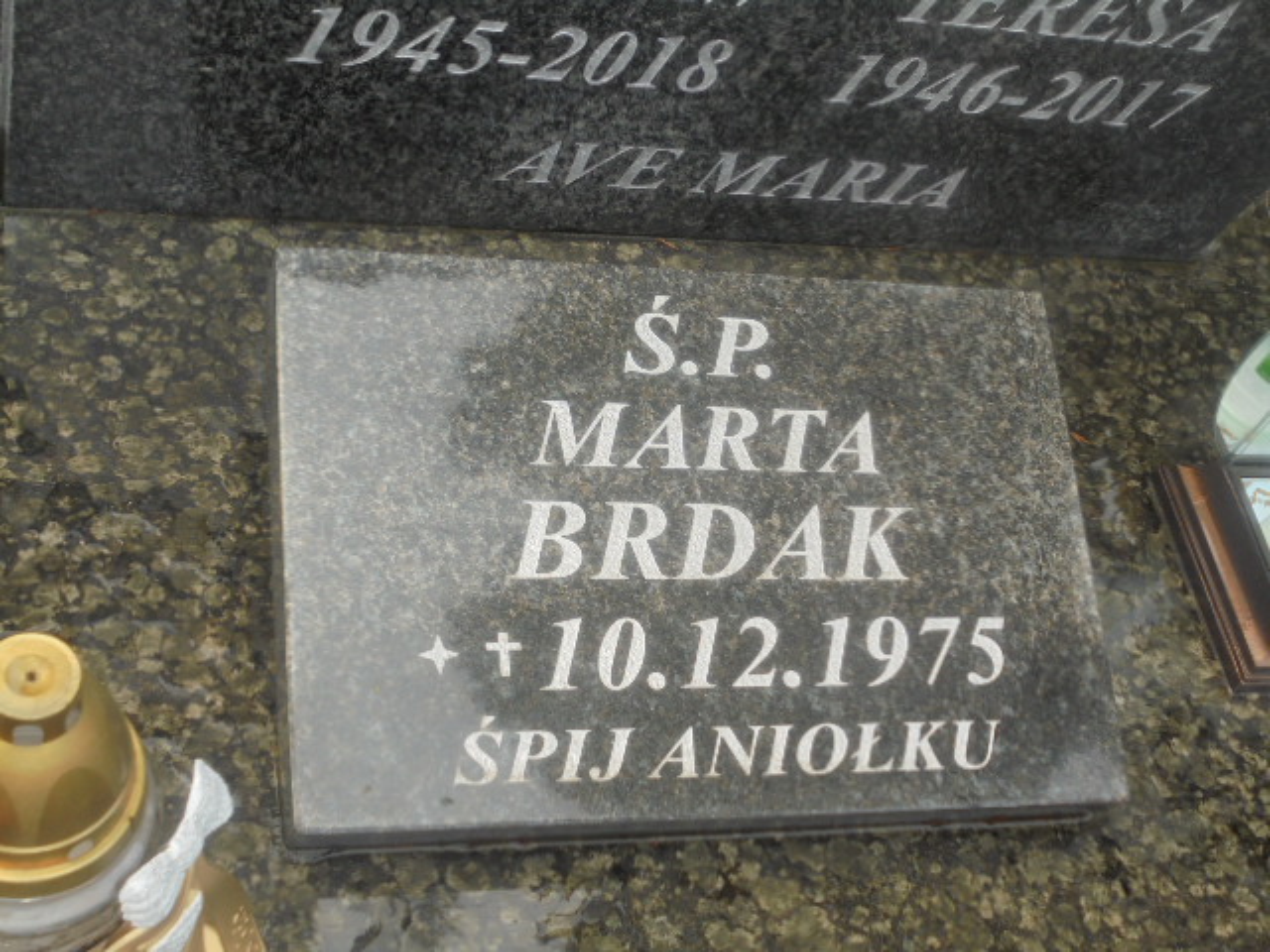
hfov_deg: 38.9
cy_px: 476
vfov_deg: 29.7
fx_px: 1798
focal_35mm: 49
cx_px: 635
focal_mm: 8.9
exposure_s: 1/125
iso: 100
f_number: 4.8
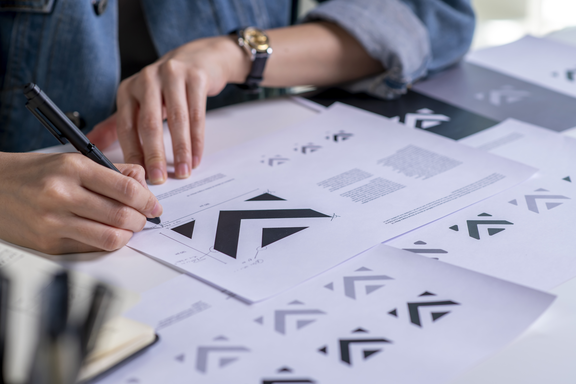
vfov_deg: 16.1
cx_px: 288
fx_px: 1360
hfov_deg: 23.9
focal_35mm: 85
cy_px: 192
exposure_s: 1/80
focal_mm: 85
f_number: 4
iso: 200
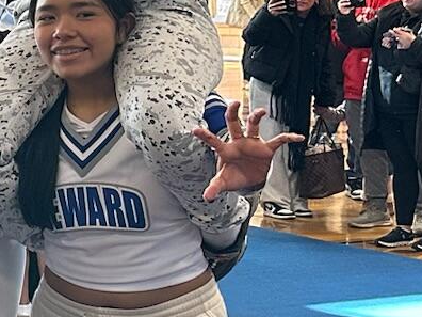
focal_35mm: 124
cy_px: 95
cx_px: -530
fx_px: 1512
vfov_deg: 11.9
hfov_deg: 12.9
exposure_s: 1/83
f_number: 1.78
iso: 250
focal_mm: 6.86
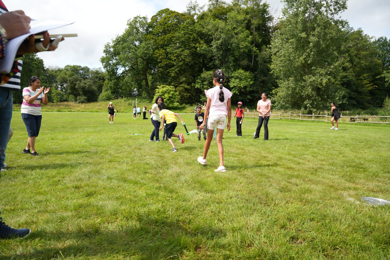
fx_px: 260
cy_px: 130
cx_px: 195
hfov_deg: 73.8
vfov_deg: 53.1
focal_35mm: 24
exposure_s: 1/800
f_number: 5
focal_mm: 24
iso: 250
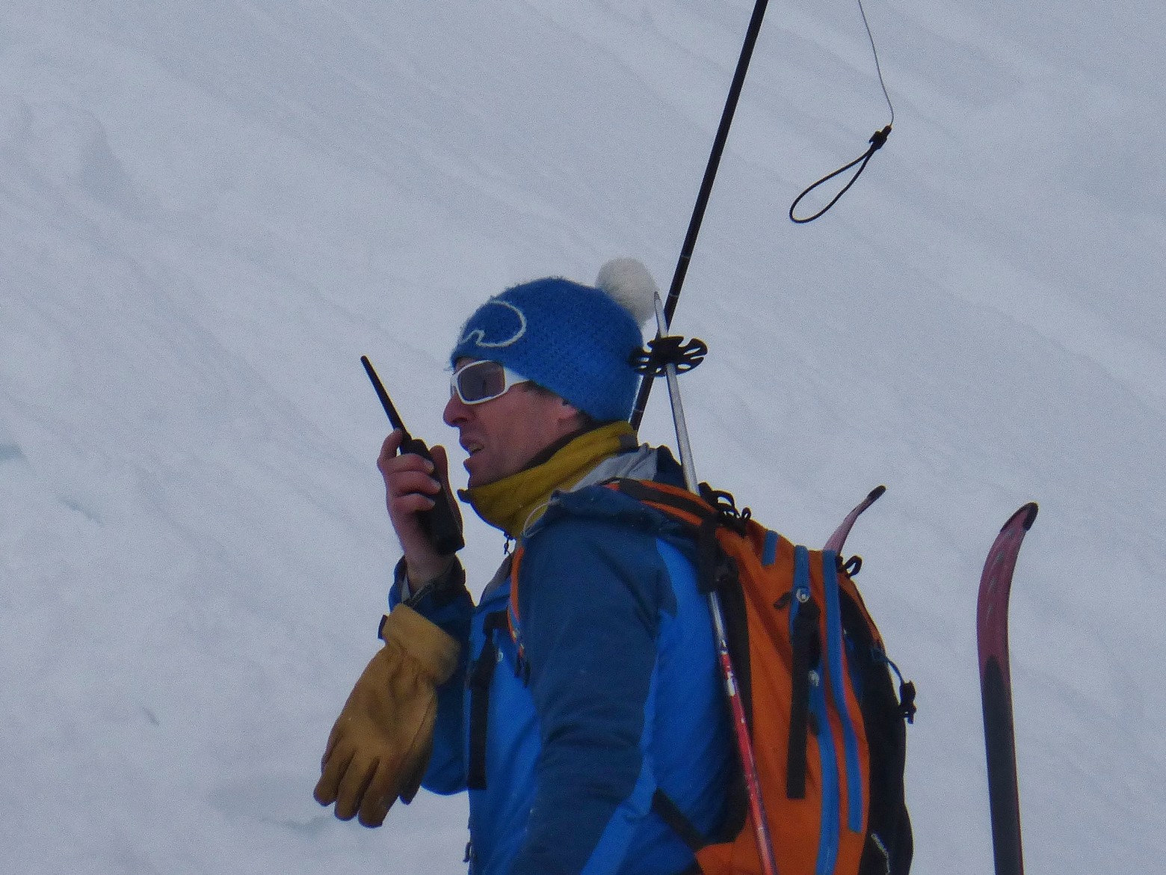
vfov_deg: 1.7
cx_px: 583
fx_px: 29103
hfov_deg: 2.3
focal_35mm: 864
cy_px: 438
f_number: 6.4
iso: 100
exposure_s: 1/800
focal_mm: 86
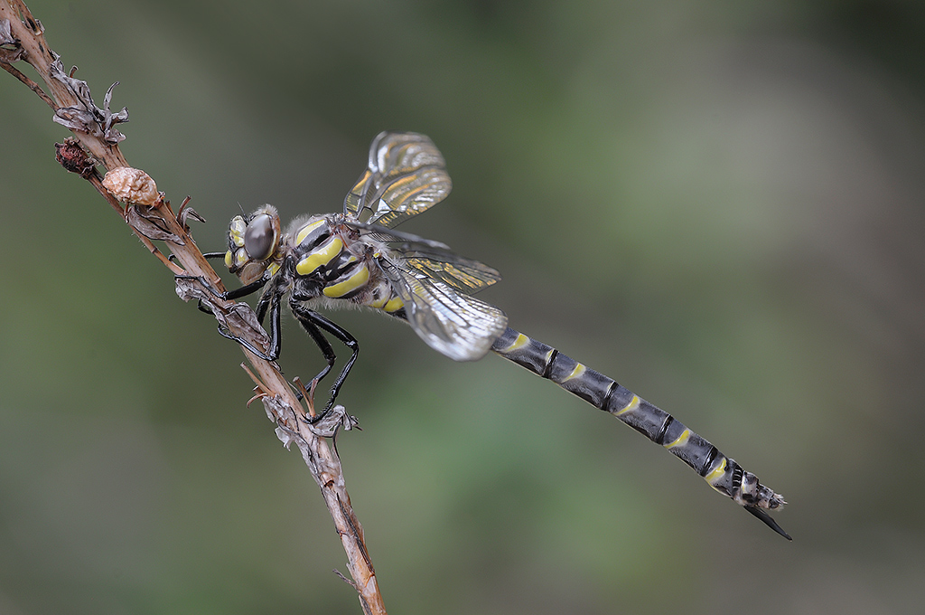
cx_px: 462
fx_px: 11548
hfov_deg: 4.6
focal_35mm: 450
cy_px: 308
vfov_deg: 3.0
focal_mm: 300
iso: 200
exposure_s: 1/13
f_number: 11
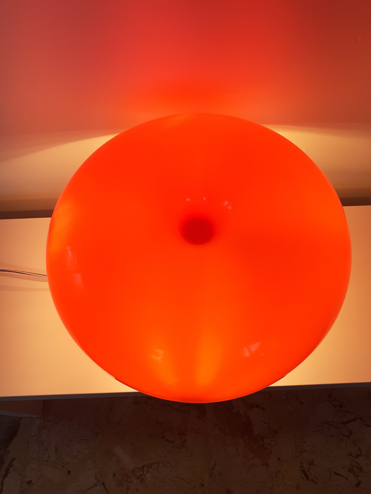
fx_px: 386
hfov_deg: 51.4
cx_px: 186
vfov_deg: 65.3
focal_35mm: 27
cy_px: 247
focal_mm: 3.6
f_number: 1.9
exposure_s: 1/220
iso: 40
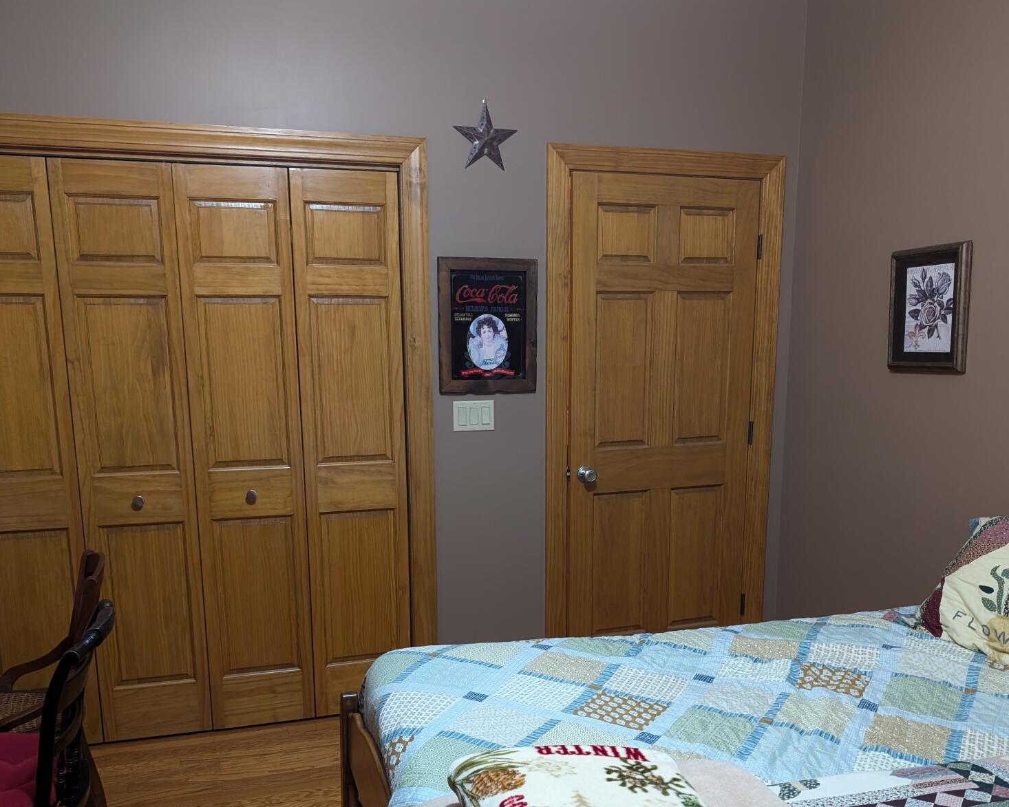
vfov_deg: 45.2
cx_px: 517
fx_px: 956
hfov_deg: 55.7
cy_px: 526
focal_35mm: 32
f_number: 1.68
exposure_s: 1/24
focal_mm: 6.9
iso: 401
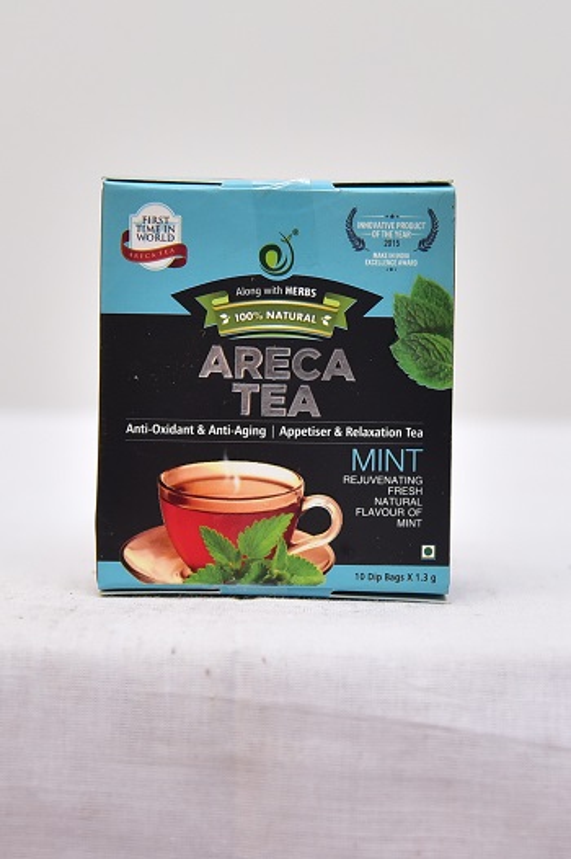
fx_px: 1953
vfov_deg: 24.8
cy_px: 430
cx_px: 286
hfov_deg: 16.6
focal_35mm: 82
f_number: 4.5
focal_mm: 82
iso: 1600
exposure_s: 1/125
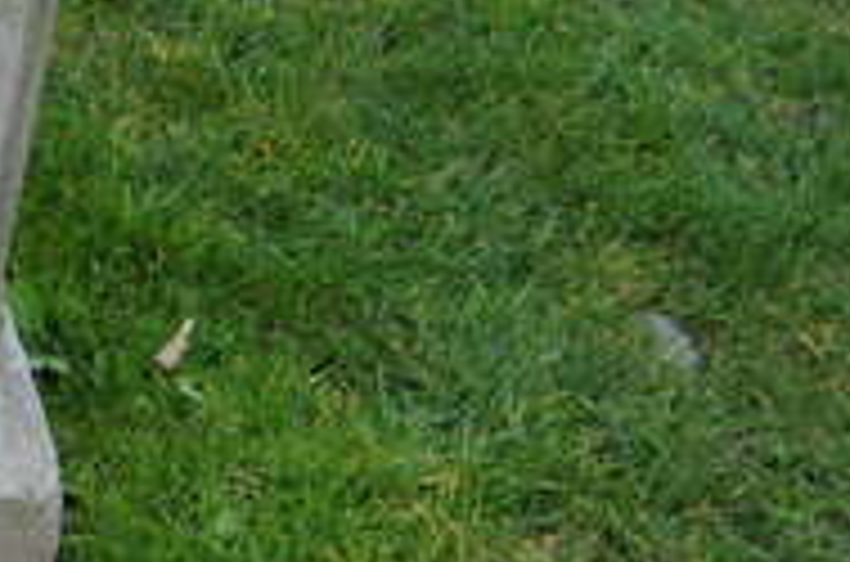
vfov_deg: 9.6
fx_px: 3297
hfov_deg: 12.7
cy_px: -142
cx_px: -877
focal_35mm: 140
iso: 200
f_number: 4.5
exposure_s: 1/80
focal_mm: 22
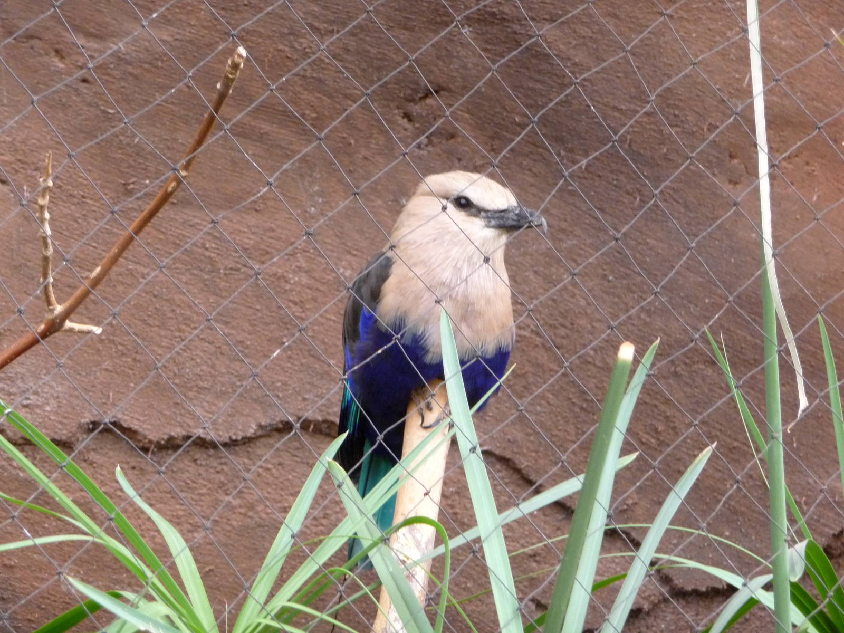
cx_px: 422
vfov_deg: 7.9
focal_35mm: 189
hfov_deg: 10.5
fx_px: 4608
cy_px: 316
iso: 400
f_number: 4.8
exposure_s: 1/80
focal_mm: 32.3
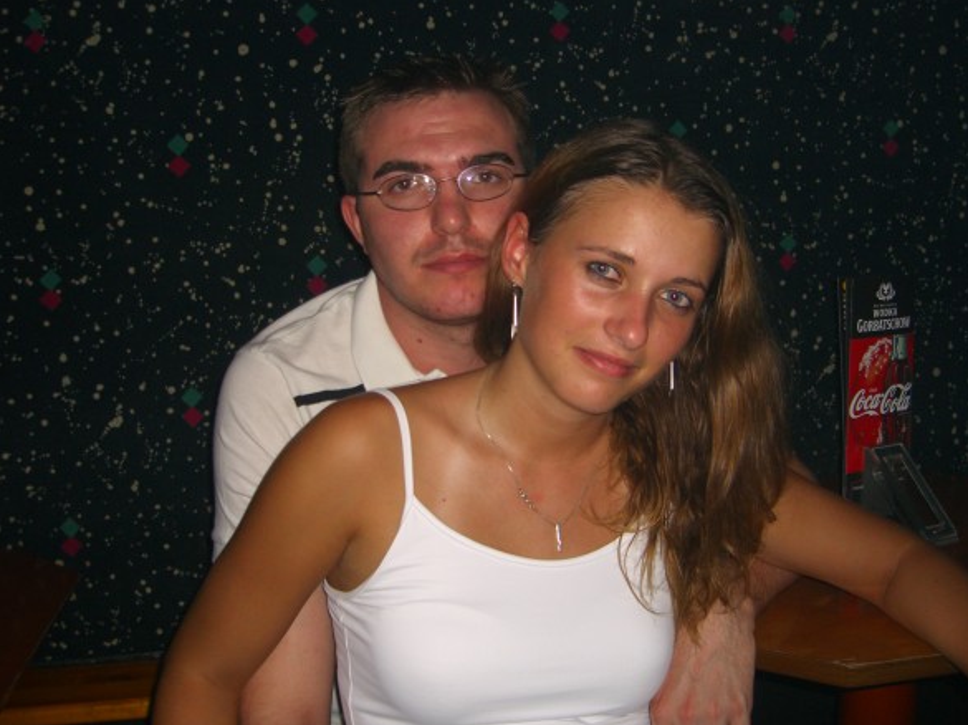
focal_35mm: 39
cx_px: 495
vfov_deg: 36.8
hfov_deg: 47.9
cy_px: 356
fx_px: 1090
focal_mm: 7.9
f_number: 2.8
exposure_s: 1/60
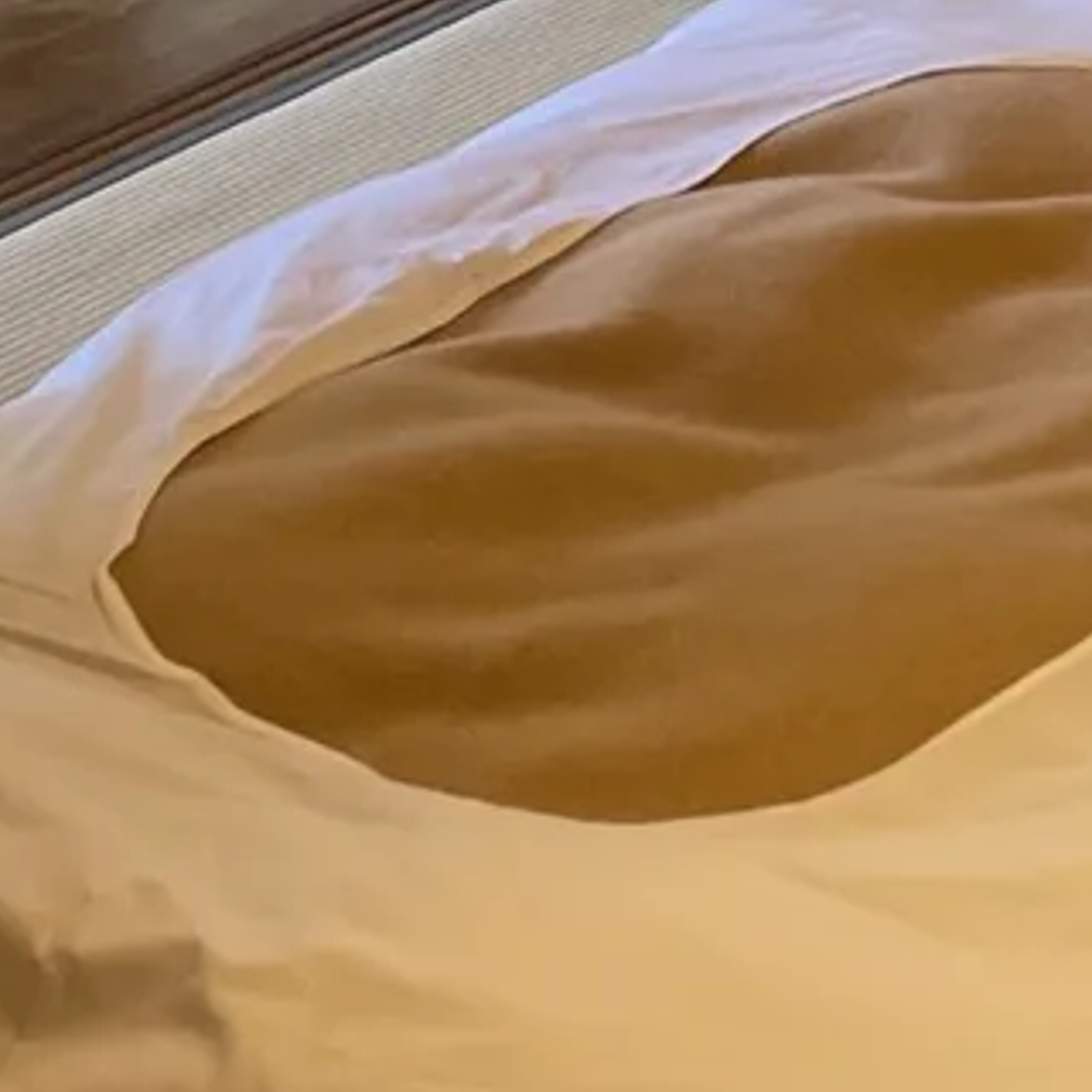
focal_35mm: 115
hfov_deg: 14.9
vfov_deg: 13.6
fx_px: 4104
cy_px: -846
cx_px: 1092
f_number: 1.6
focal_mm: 4.2
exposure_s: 1/120
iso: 125
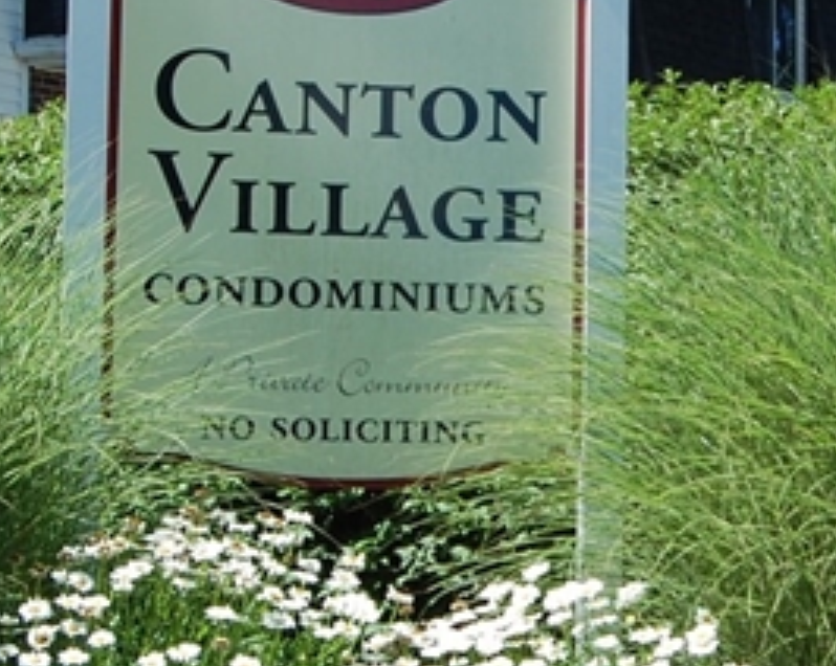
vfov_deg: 10.9
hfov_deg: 13.6
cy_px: 331
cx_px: 691
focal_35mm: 141
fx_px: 3484
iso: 200
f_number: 7.1
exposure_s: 1/200
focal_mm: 26
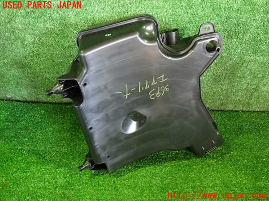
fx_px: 233
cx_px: 134
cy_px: 100
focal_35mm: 30
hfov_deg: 60.0
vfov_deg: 46.8
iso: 800
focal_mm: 5.4
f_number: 2.3
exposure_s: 1/25
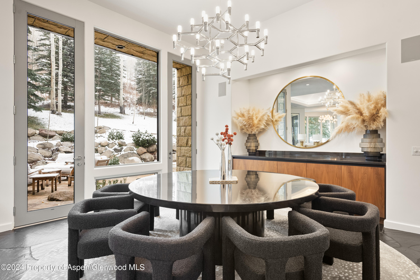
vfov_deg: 62.0
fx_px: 233
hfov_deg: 84.0
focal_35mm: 20
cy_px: 140
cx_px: 210
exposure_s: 1/10
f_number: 7.1
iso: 1250
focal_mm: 20
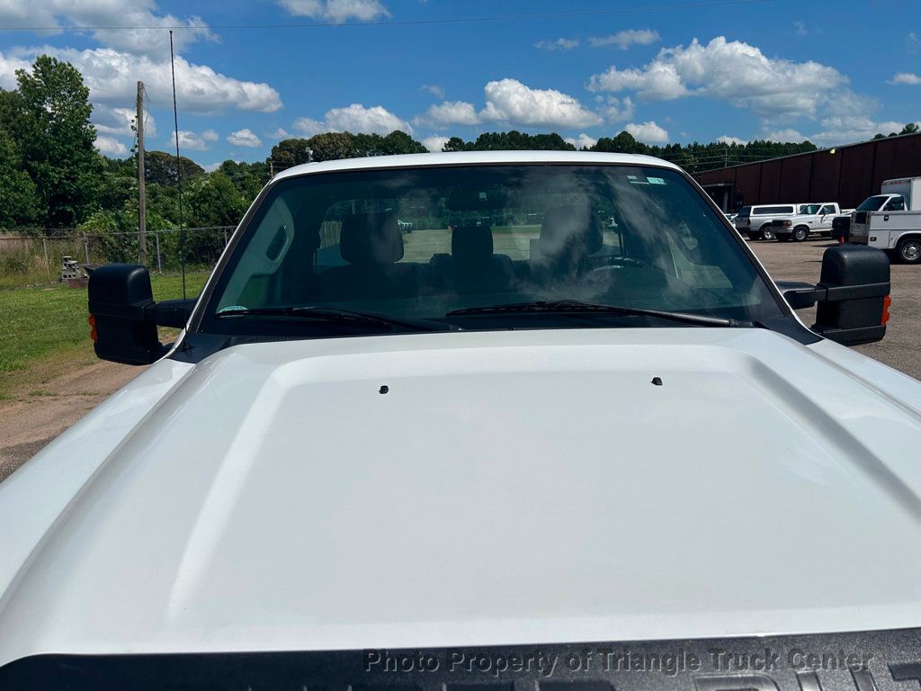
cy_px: 346
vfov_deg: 53.1
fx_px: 692
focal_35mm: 26
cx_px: 460
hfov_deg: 67.3
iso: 50
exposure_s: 1/14286
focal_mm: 5.7
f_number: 1.5
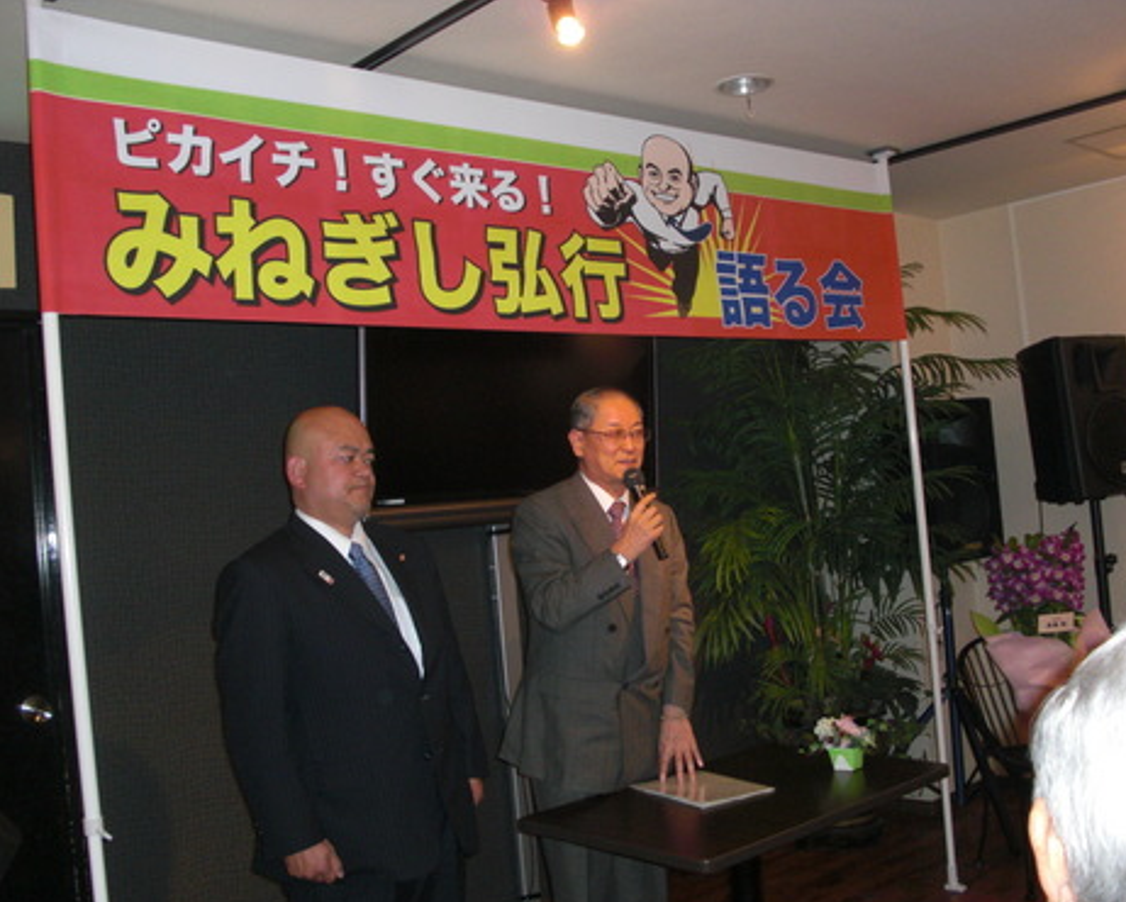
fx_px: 1267
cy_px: 455
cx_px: 585
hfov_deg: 47.9
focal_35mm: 38
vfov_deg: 39.2
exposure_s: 1/60
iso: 200
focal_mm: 6.3
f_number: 2.8
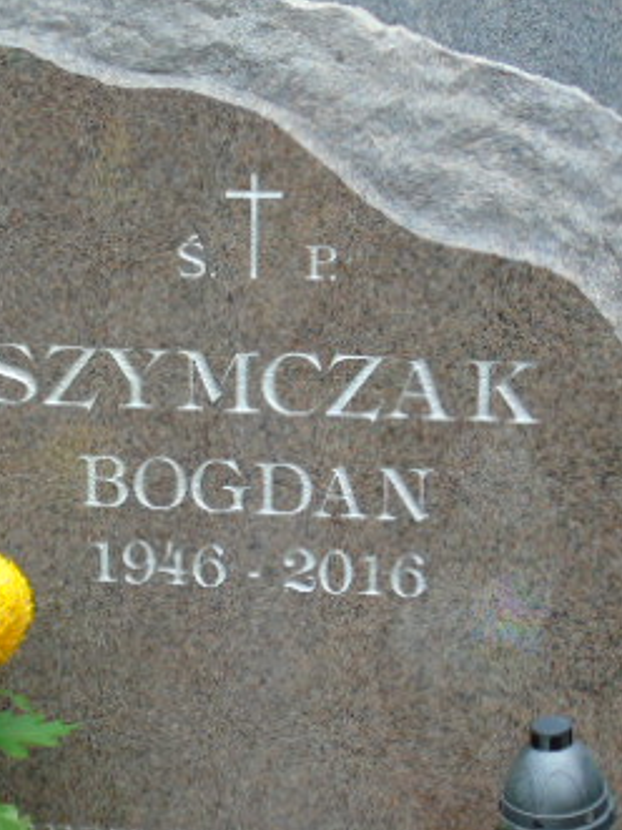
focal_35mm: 120
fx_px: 2877
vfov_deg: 16.4
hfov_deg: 12.3
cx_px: 110
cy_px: 489
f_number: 4.5
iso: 80
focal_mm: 11
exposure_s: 1/60
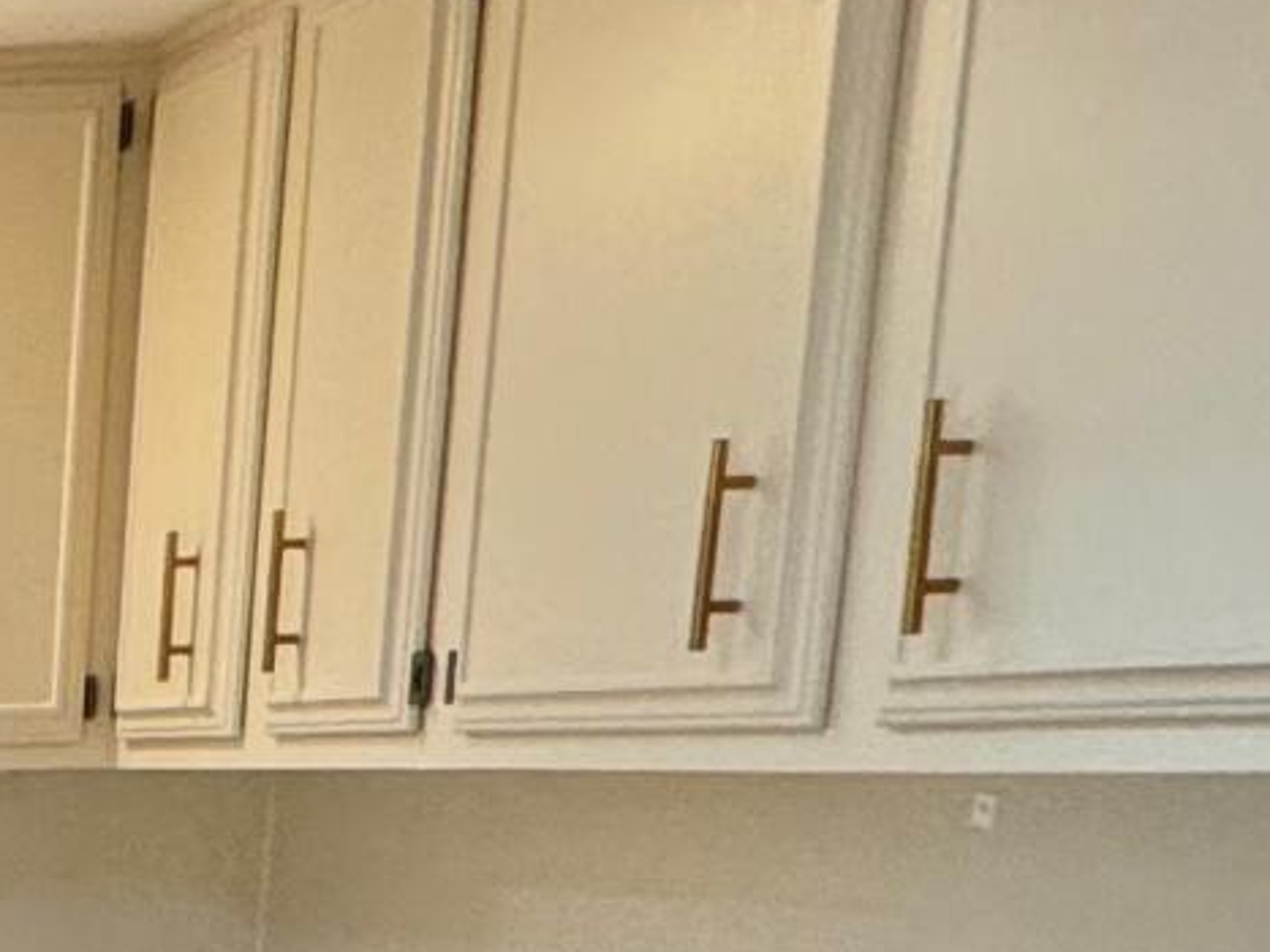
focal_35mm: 90
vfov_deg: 15.1
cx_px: -1346
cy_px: 1458
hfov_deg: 16.2
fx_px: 3301
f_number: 2.2
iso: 250
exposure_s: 1/120
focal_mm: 2.22
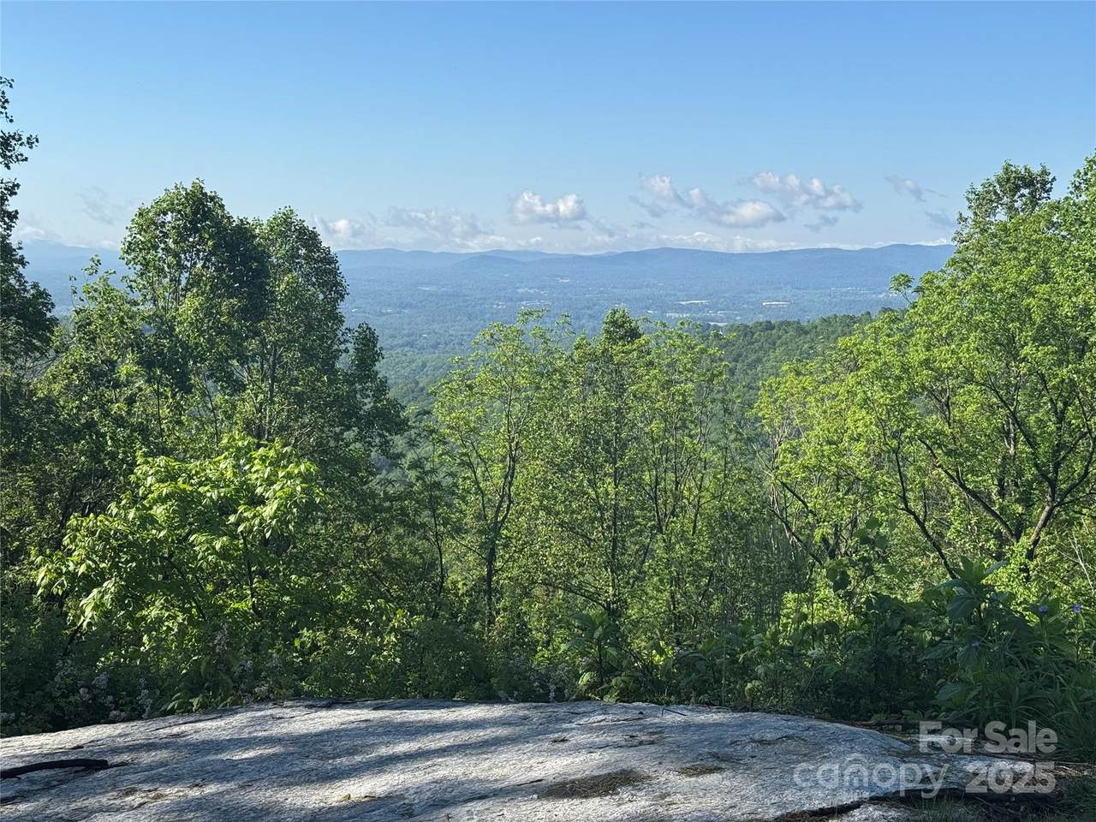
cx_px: 548
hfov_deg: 39.7
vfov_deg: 30.3
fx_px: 1520
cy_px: 411
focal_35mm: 48
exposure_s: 1/3096
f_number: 1.78
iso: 64
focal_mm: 6.76
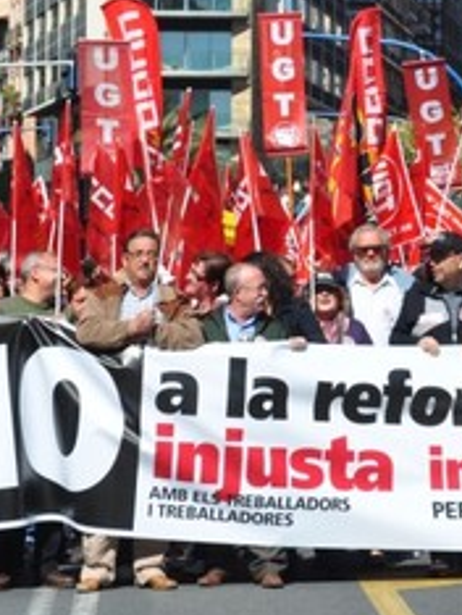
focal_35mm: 216
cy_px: 141
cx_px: 394
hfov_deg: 6.9
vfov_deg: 9.1
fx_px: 3842
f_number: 10
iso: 200
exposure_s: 1/320
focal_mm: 55
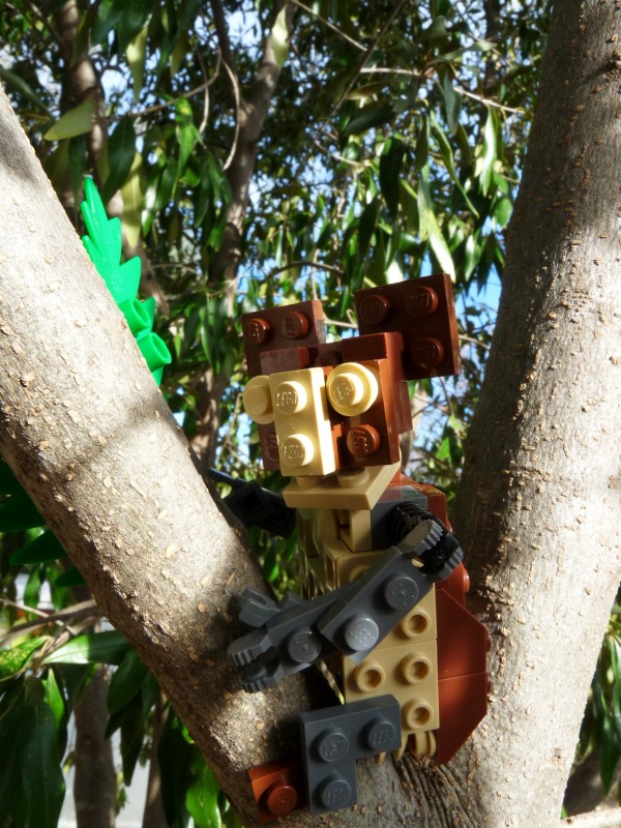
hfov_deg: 51.4
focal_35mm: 27
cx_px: 310
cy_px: 414
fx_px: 646
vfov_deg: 65.3
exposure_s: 1/50
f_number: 8
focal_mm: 4.8
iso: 100
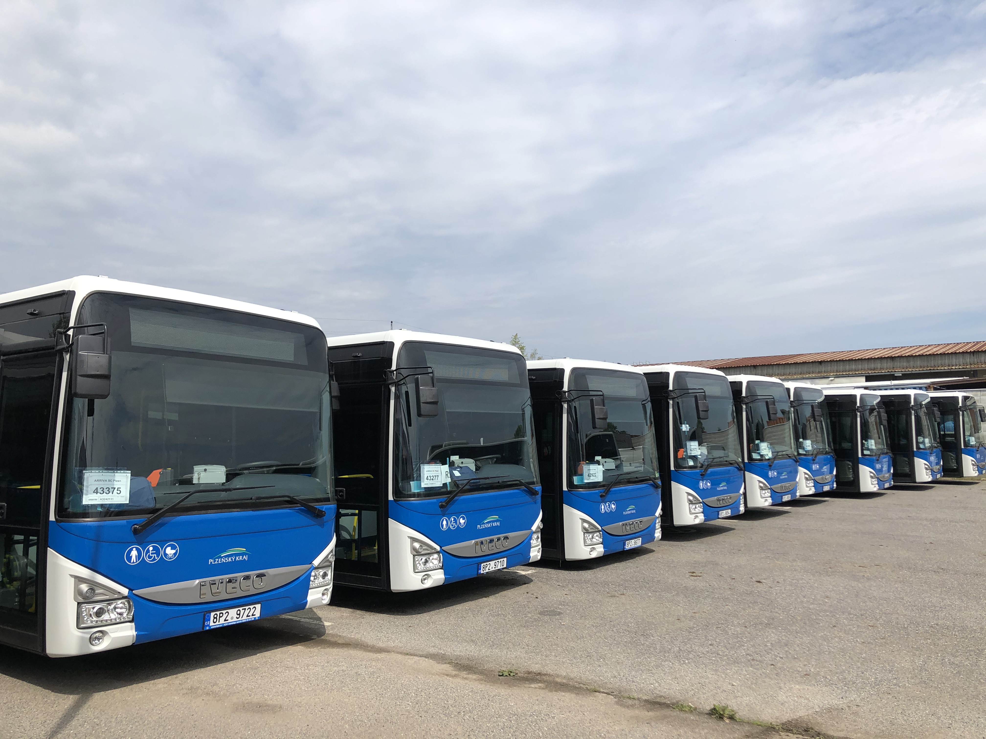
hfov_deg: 63.4
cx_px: 493
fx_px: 798
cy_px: 370
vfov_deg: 49.7
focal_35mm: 28
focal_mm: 4
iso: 20
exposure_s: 1/3205
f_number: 1.8
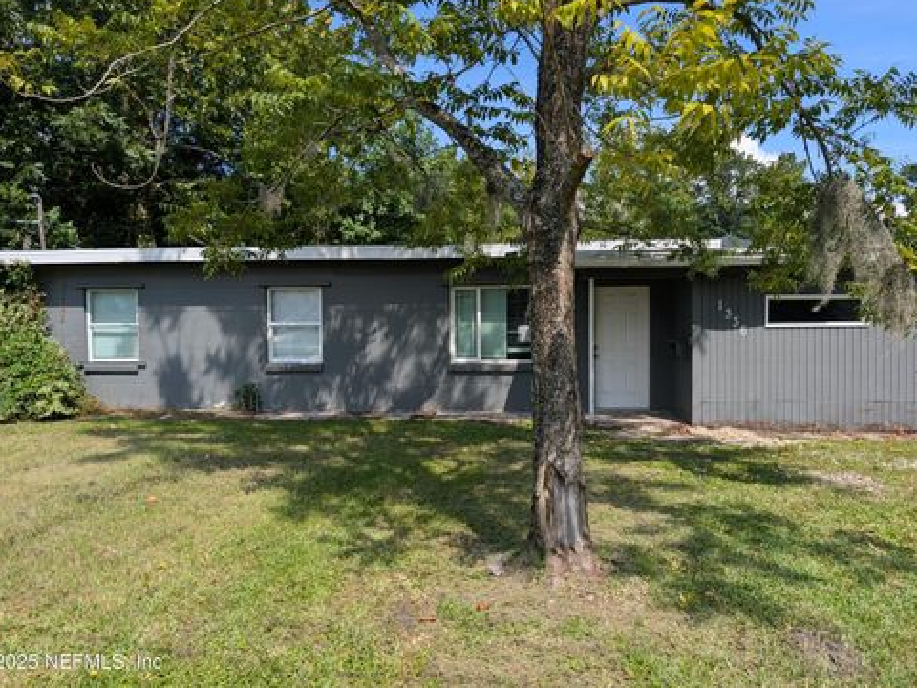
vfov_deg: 54.9
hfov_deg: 69.4
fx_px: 662
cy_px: 334
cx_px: 455
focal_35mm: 25
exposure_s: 1/912
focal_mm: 6.9
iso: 20
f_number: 1.68
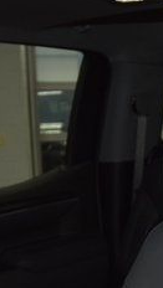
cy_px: 260
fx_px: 598
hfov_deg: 14.3
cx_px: 256
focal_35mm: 78
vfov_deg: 26.2
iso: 1400
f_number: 3.5
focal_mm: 18
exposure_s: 1/80
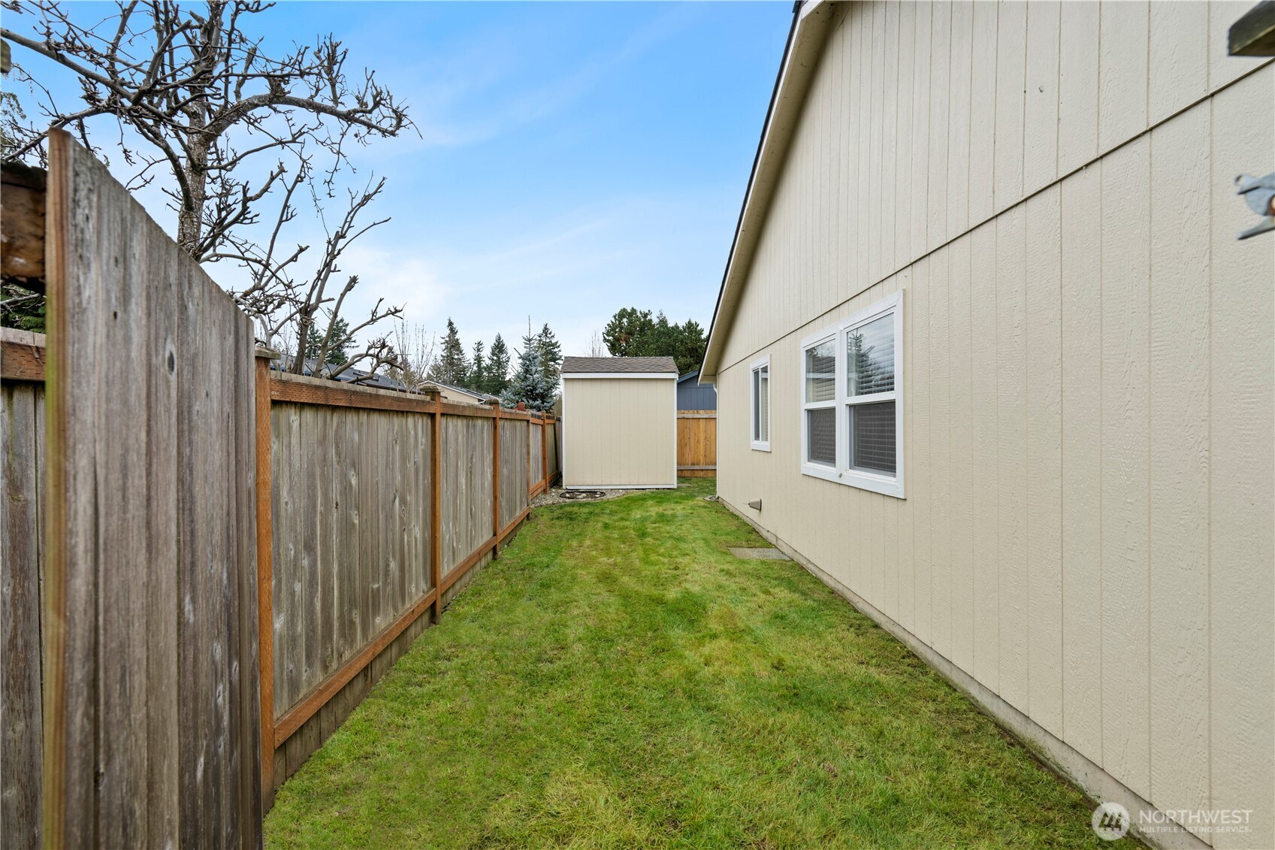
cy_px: 425
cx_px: 638
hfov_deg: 96.7
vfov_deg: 73.7
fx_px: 567
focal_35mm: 16
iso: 200
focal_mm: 16
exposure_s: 1/60
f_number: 8
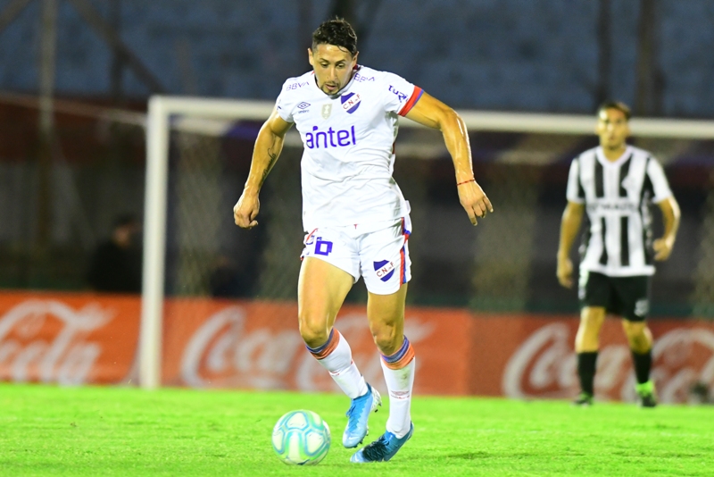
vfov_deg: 3.1
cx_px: 357
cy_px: 238
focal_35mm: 450
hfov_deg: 4.6
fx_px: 8928
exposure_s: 1/640
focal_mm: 300
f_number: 3.2
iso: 2500
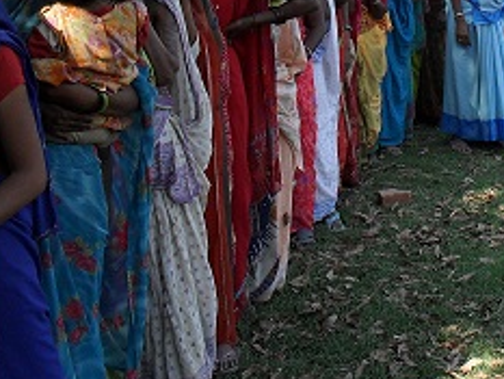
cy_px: 10
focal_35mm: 75
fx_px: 1093
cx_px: 478
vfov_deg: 19.2
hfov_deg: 25.0
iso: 100
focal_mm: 6.3
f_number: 3.2
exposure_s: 1/250
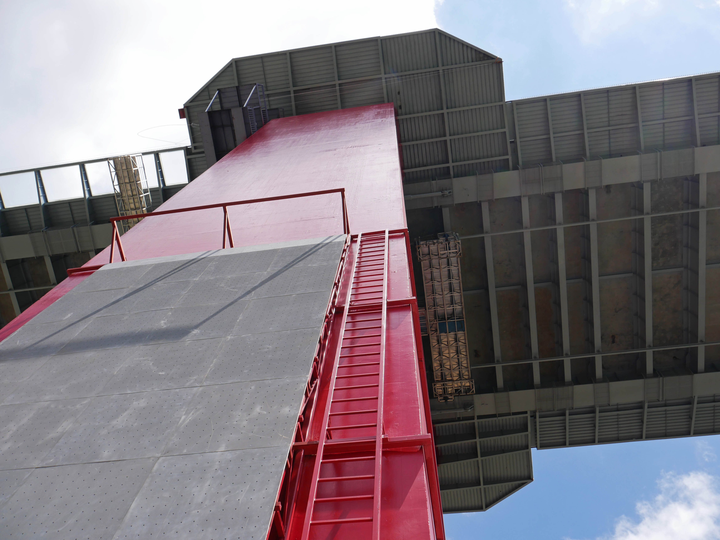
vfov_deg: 49.8
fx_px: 583
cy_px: 270
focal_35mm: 28
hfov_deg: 63.4
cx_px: 360
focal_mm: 14
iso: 200
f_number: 8
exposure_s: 1/500
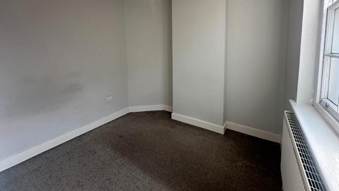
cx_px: 162
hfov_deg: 99.3
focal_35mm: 16
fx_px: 144
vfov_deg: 65.3
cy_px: 63
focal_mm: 2.22
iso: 40
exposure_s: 1/109
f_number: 2.2
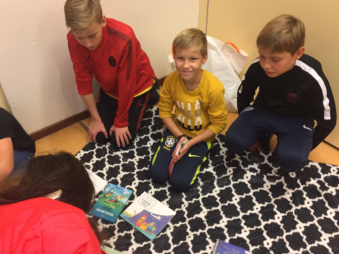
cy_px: 121
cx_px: 143
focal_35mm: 34
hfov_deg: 53.7
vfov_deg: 41.8
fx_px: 333
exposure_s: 1/33
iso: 160
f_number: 2.2
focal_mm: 4.15
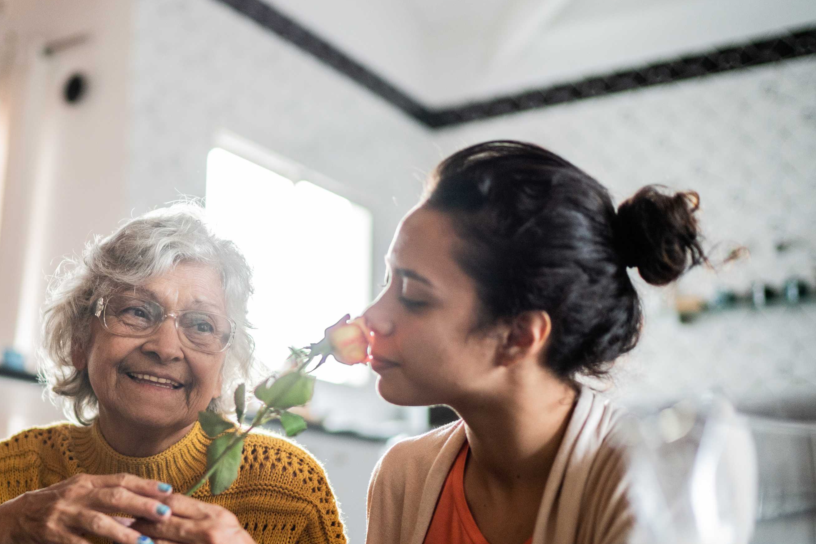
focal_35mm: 53
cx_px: 201
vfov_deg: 25.5
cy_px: 323
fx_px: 1201
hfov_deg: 36.6
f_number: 1.4
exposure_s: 1/320
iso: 800
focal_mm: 35
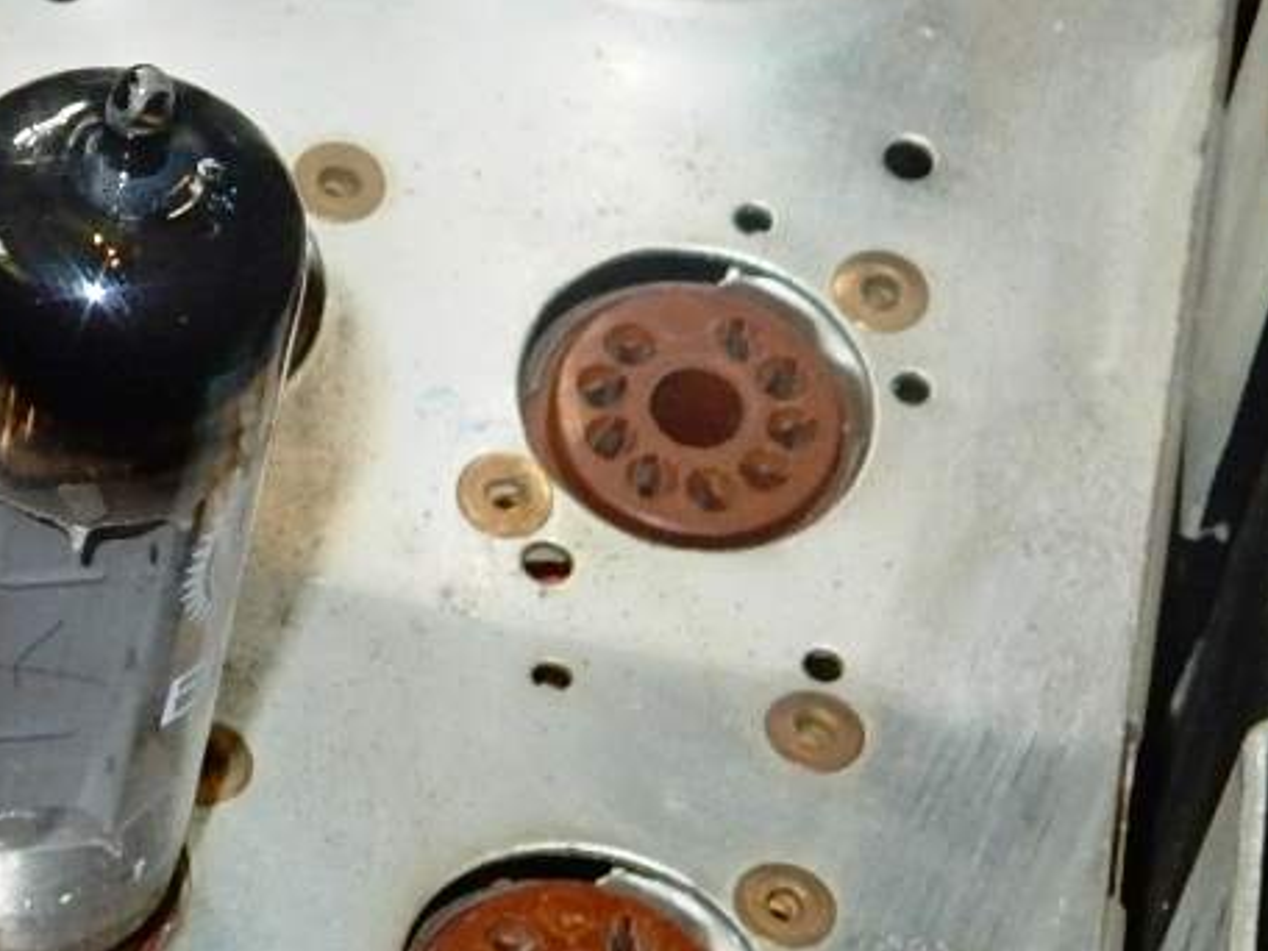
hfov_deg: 10.6
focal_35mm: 179
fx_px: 6557
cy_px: -47
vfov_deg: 8.2
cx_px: -653
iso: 200
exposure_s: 1/30
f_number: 5.6
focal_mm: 9
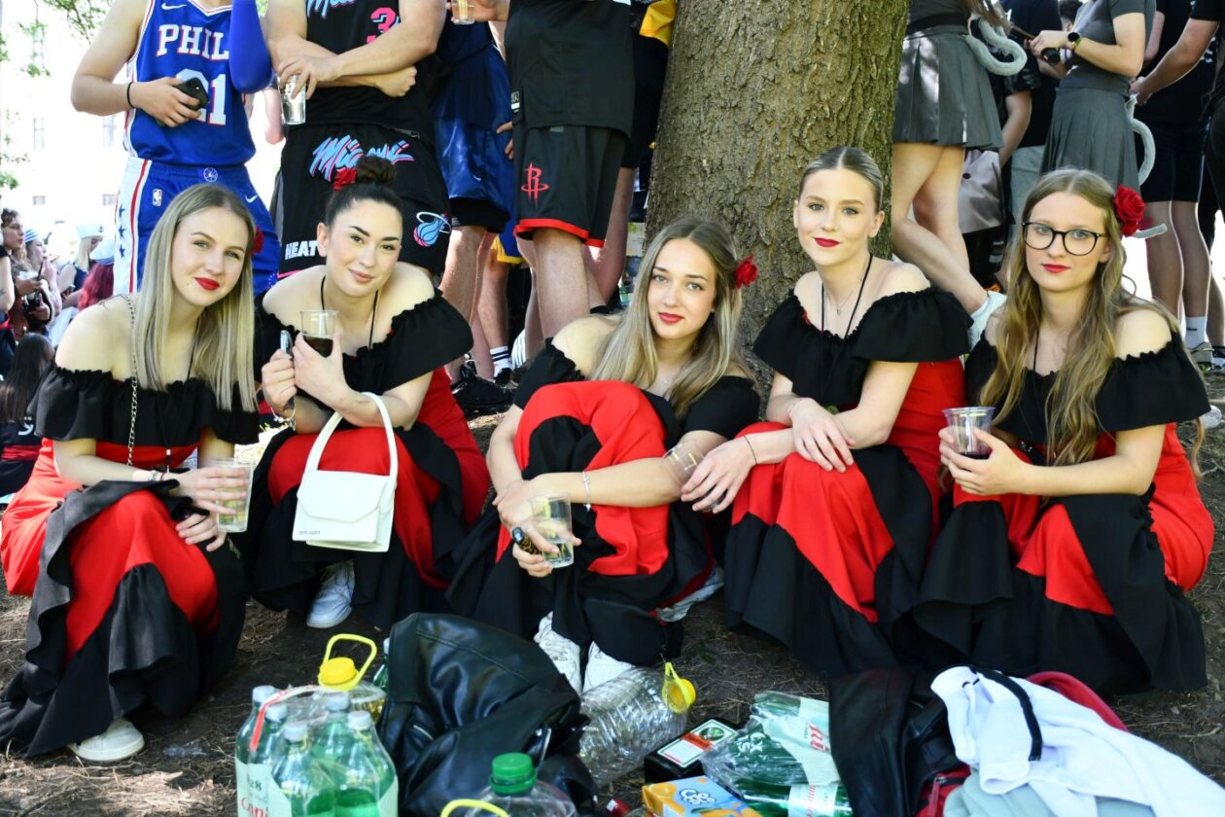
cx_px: 612
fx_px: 1531
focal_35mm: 45
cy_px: 408
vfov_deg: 29.9
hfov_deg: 43.6
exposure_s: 1/125
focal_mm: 30
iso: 800
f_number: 4
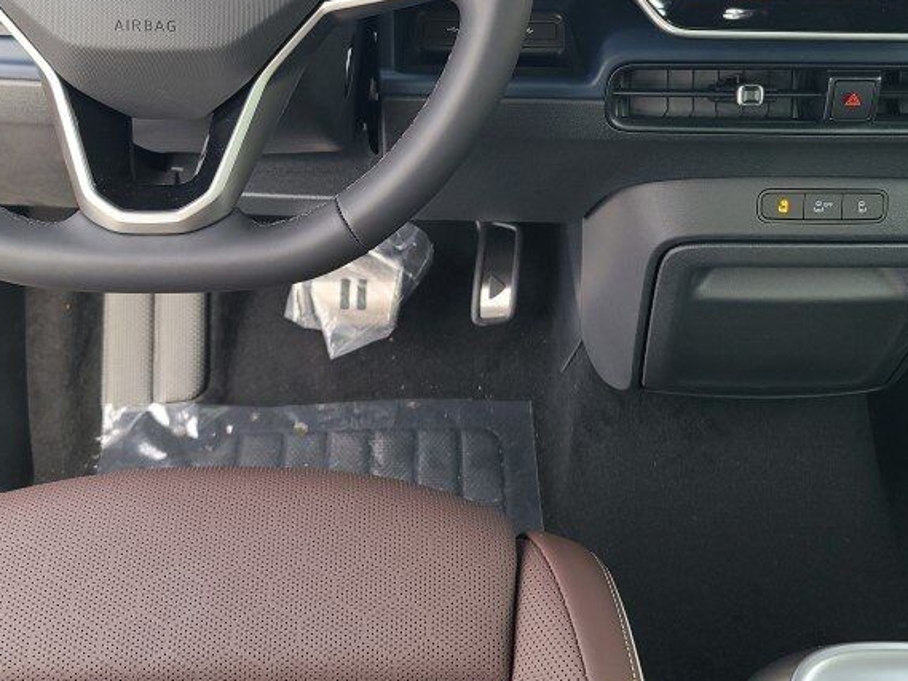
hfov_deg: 42.1
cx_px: 469
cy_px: 115
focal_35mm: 45
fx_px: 1181
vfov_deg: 31.2
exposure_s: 1/50
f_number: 1.8
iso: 40
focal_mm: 7
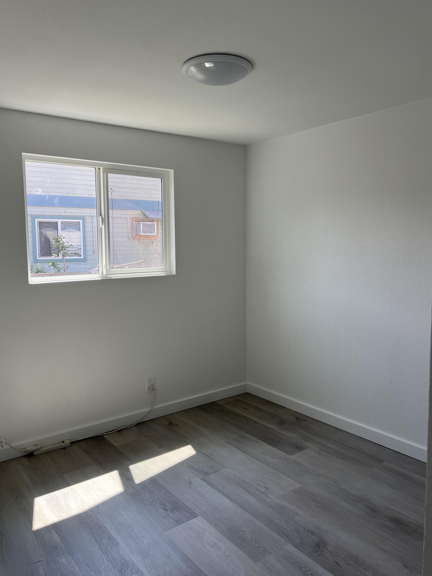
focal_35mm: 27
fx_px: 449
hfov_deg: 51.4
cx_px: 217
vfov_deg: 65.3
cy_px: 282
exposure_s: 1/345
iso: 50
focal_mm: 5.7
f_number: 1.5
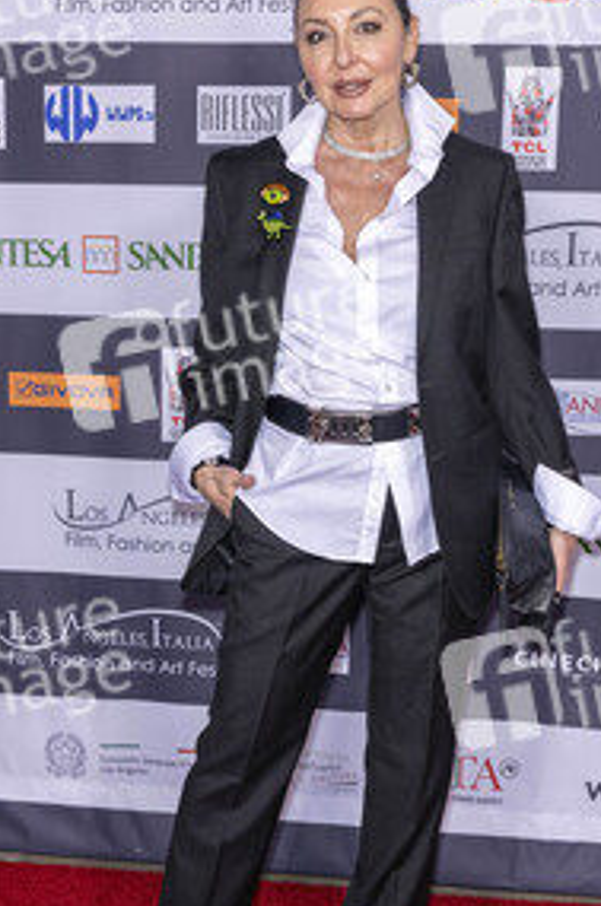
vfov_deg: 38.2
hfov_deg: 25.9
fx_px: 1307
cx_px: 315
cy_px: 515
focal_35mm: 52
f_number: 5.6
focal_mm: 37
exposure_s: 1/200
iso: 800
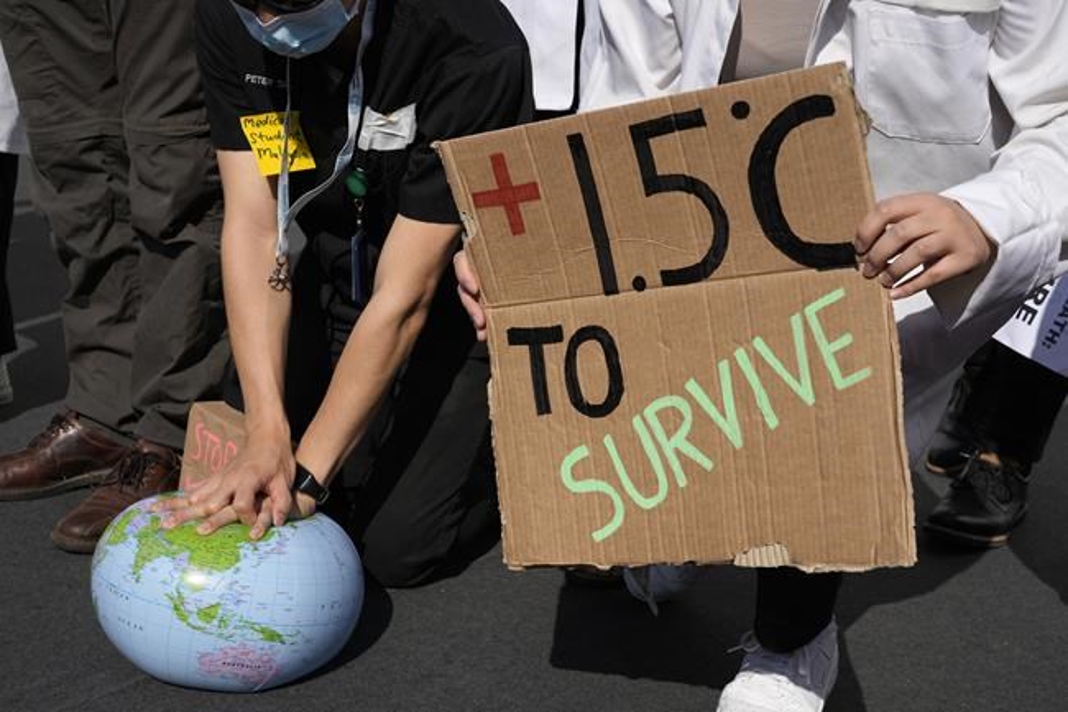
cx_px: 534
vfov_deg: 27.5
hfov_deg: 40.4
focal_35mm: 49
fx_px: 1453
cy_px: 356
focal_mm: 49
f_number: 9
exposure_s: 1/1250
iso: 320
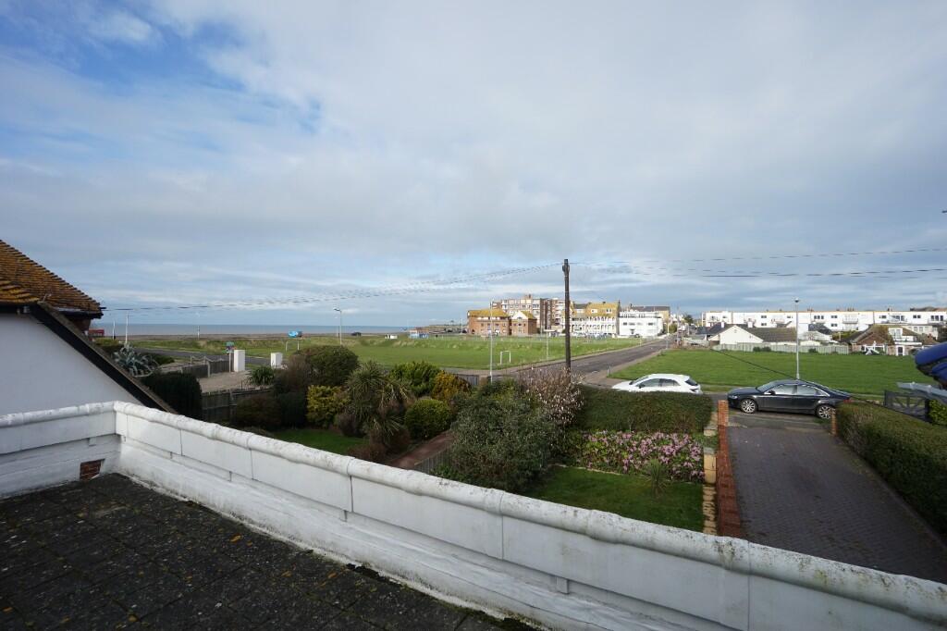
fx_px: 394
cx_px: 474
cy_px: 316
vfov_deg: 77.3
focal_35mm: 15
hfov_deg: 100.4
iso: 100
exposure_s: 1/125
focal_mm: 10
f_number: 10
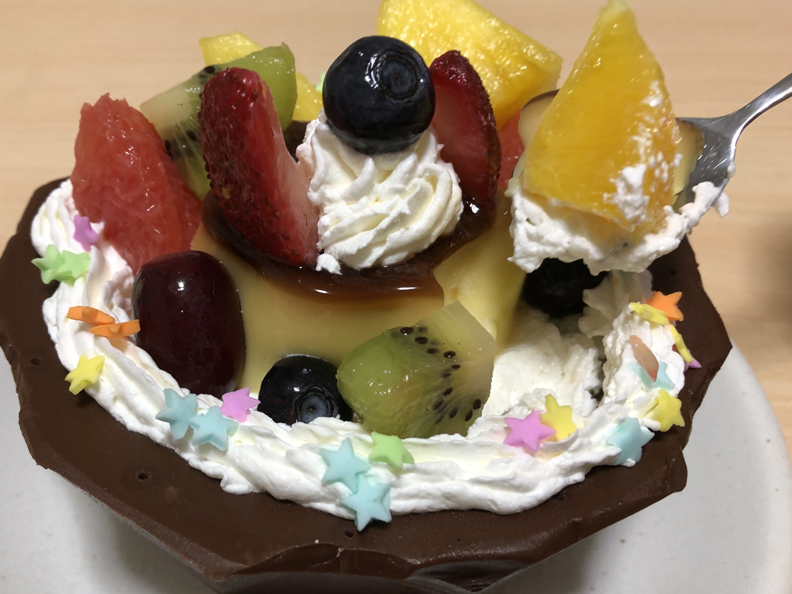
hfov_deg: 53.8
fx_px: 778
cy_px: 336
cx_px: 339
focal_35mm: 34
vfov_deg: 41.7
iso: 40
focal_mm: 3.99
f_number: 1.8
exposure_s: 1/17
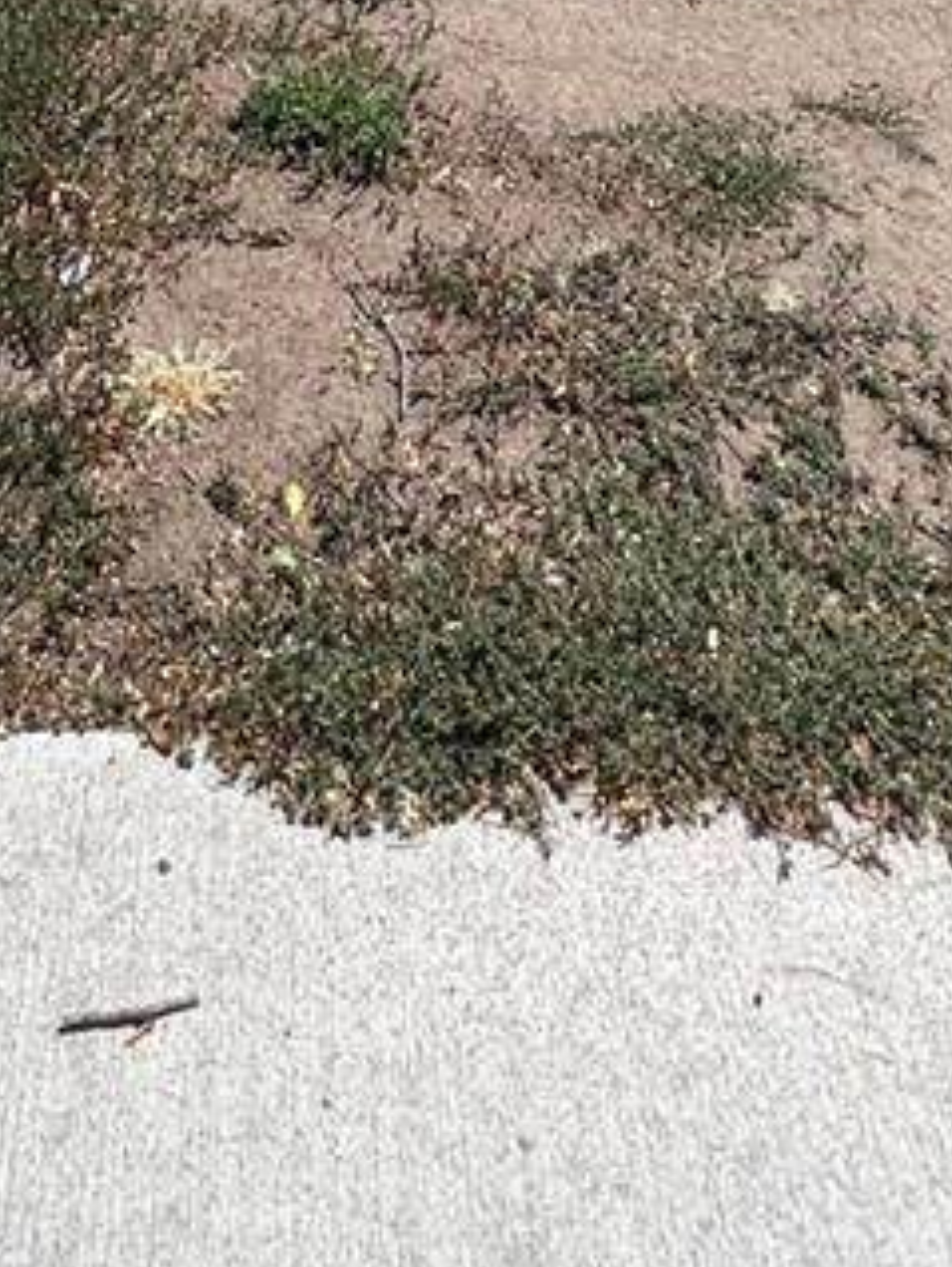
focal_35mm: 49
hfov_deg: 29.0
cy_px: -721
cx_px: 179
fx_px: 1794
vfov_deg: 26.0
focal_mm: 1.57
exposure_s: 1/1468
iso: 32
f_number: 1.8
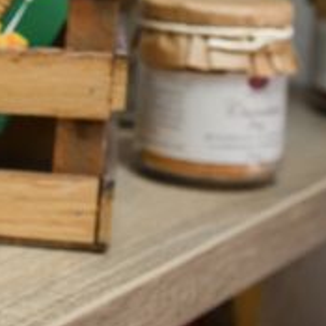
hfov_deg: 10.9
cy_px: -58
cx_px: -212
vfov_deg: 11.2
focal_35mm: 153
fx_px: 1630
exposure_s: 1/80
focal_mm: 35
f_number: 5.6
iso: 800
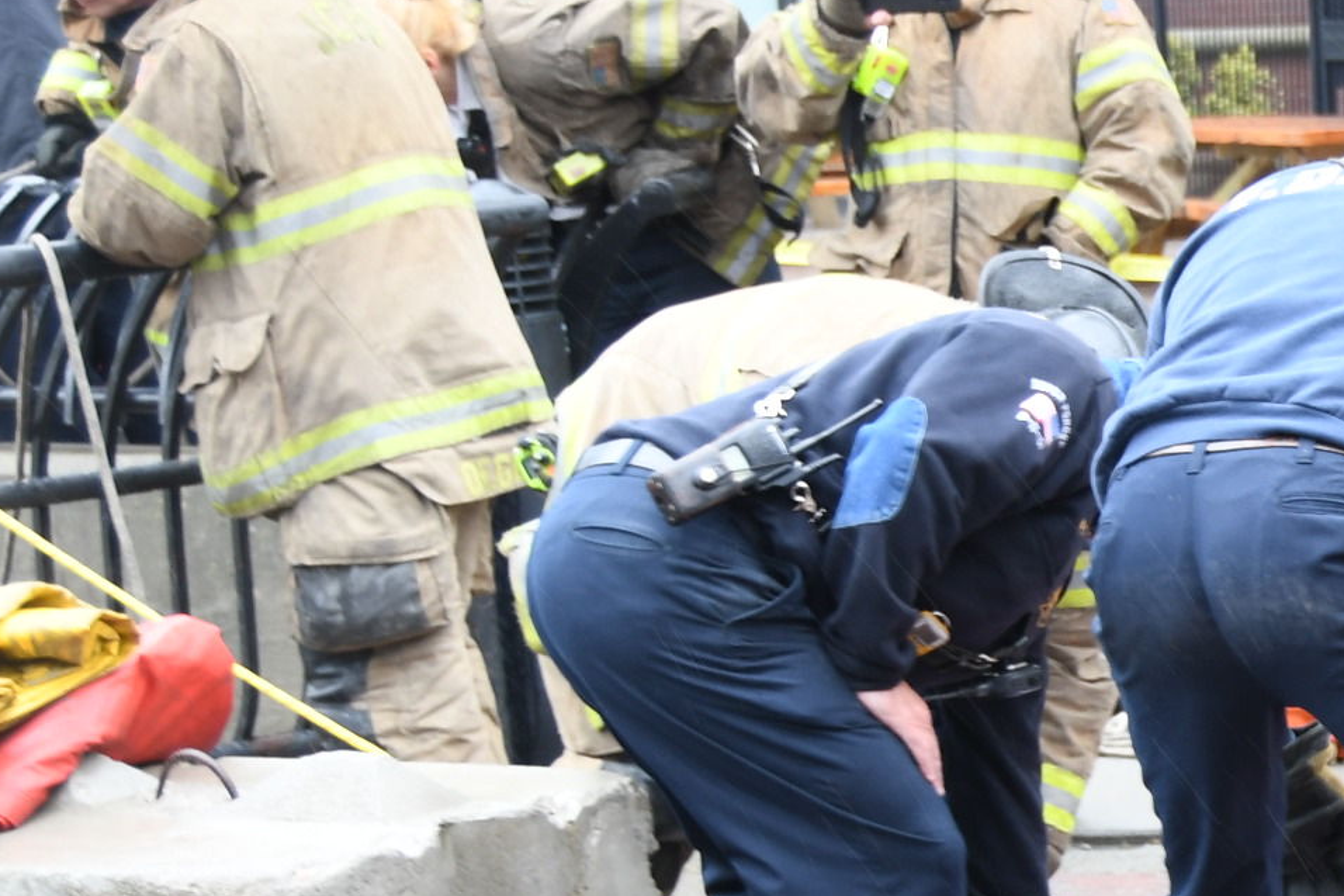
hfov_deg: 12.0
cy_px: 869
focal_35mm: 166
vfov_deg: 8.2
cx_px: 1822
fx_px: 6196
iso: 400
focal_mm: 38
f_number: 4.5
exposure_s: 1/80
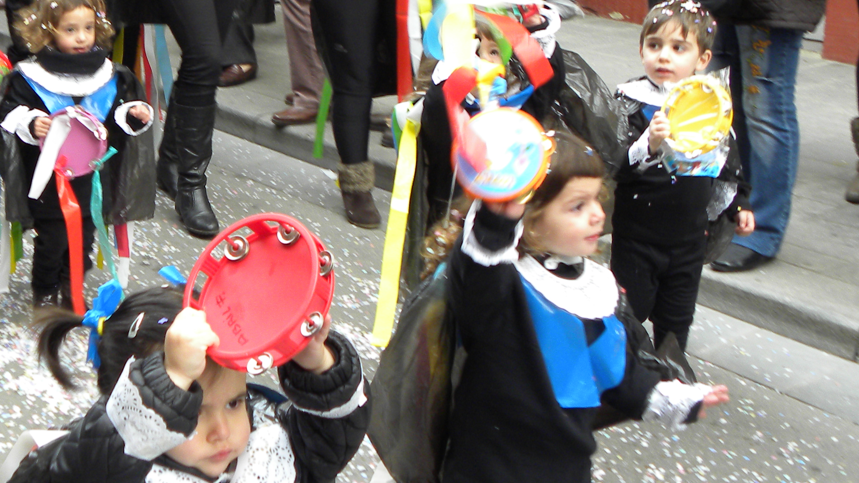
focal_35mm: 65
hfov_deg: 31.5
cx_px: 172
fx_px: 1481
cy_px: 114
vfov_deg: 18.4
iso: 88
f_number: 2.8
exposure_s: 1/63.3
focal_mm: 5.9
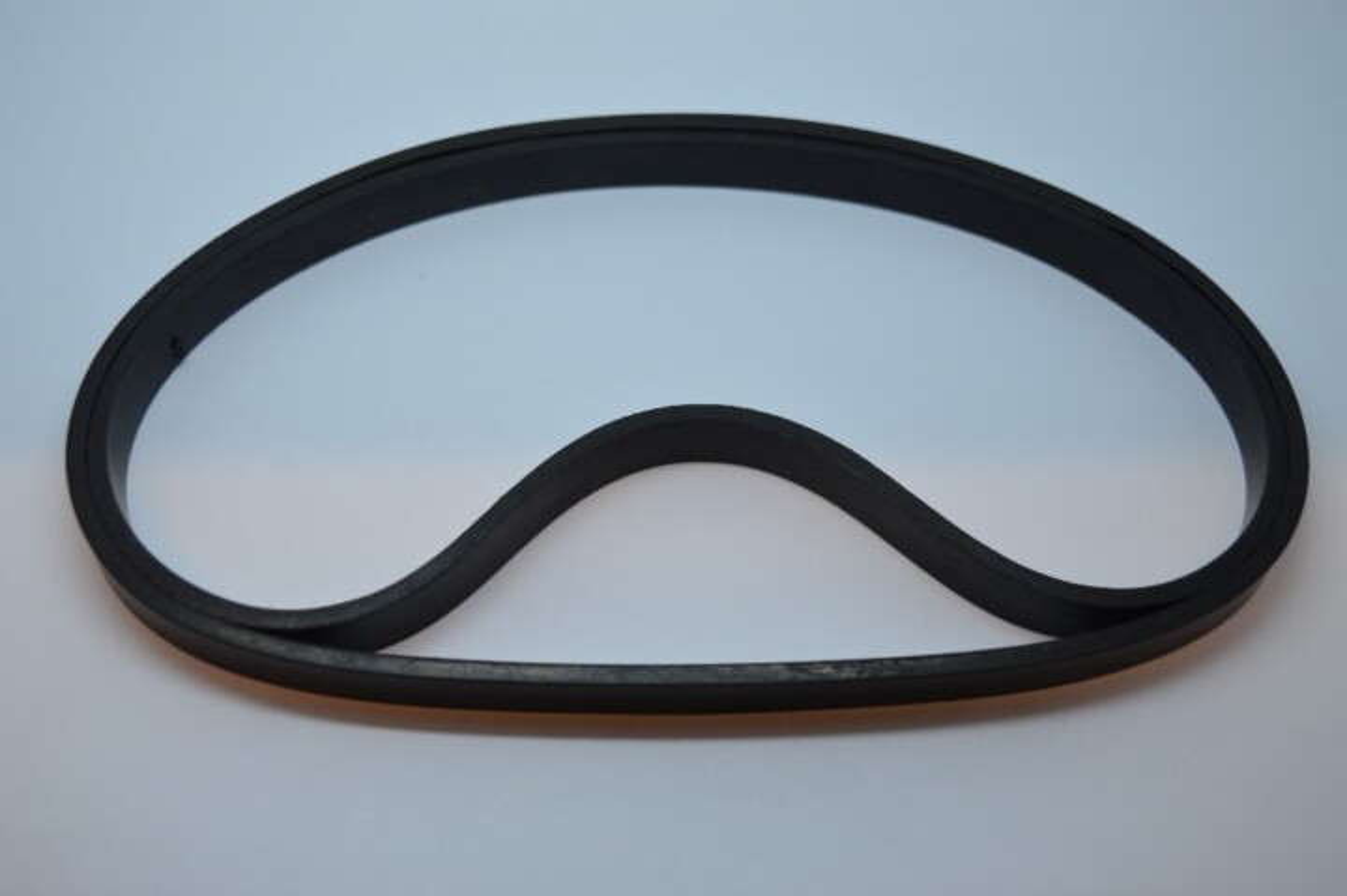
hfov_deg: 42.4
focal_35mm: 46
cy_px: 448
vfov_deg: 28.9
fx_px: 1739
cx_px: 674
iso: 360
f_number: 5.6
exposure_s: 1/125
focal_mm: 31
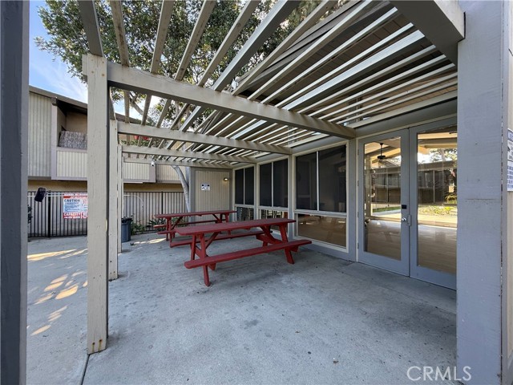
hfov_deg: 102.1
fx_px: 207
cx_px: 256
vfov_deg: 85.7
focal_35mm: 14
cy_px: 192
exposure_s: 1/111
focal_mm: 2.22
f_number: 2.2
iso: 64
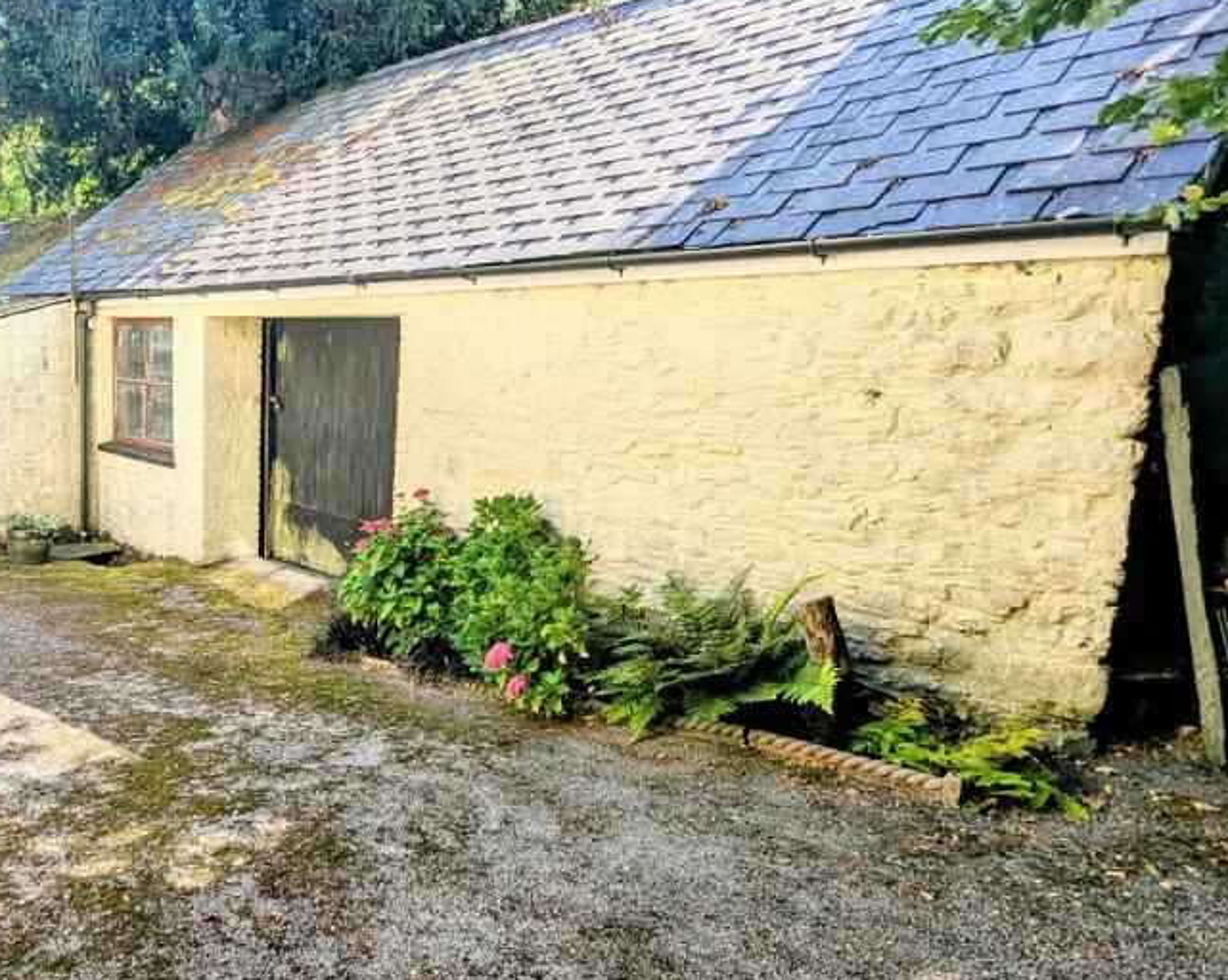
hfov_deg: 63.5
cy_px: 472
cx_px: 285
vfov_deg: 56.7
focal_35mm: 25
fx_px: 908
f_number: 2.2
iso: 50
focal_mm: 2.35
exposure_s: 1/511
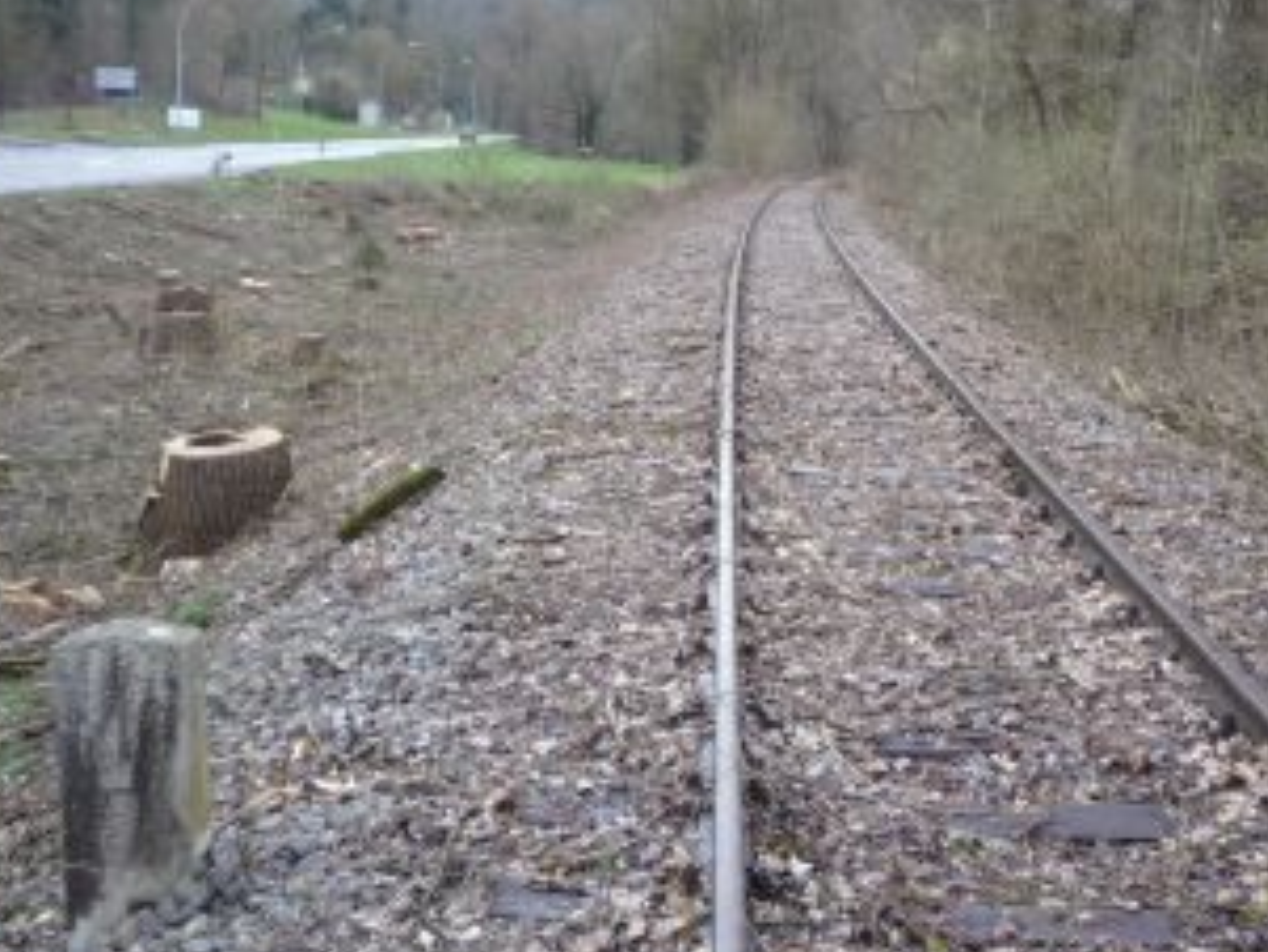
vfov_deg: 28.3
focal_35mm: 51
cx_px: 746
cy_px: 282
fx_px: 1869
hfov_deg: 37.4
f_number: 3.3
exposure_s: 1/40
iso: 100
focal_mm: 5.2
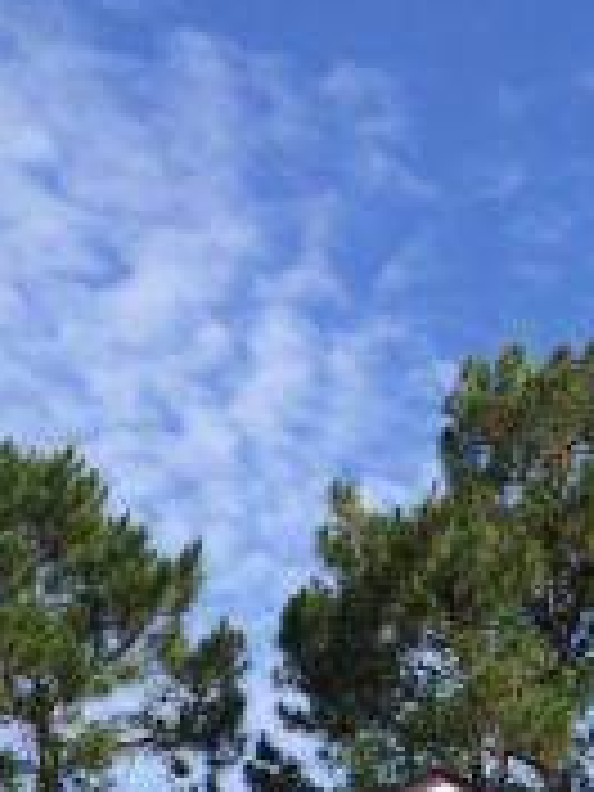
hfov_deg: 14.6
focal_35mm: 99
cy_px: 1238
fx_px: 2265
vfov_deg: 17.5
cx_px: 648
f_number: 2.2
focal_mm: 4.15
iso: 32
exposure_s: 1/1786
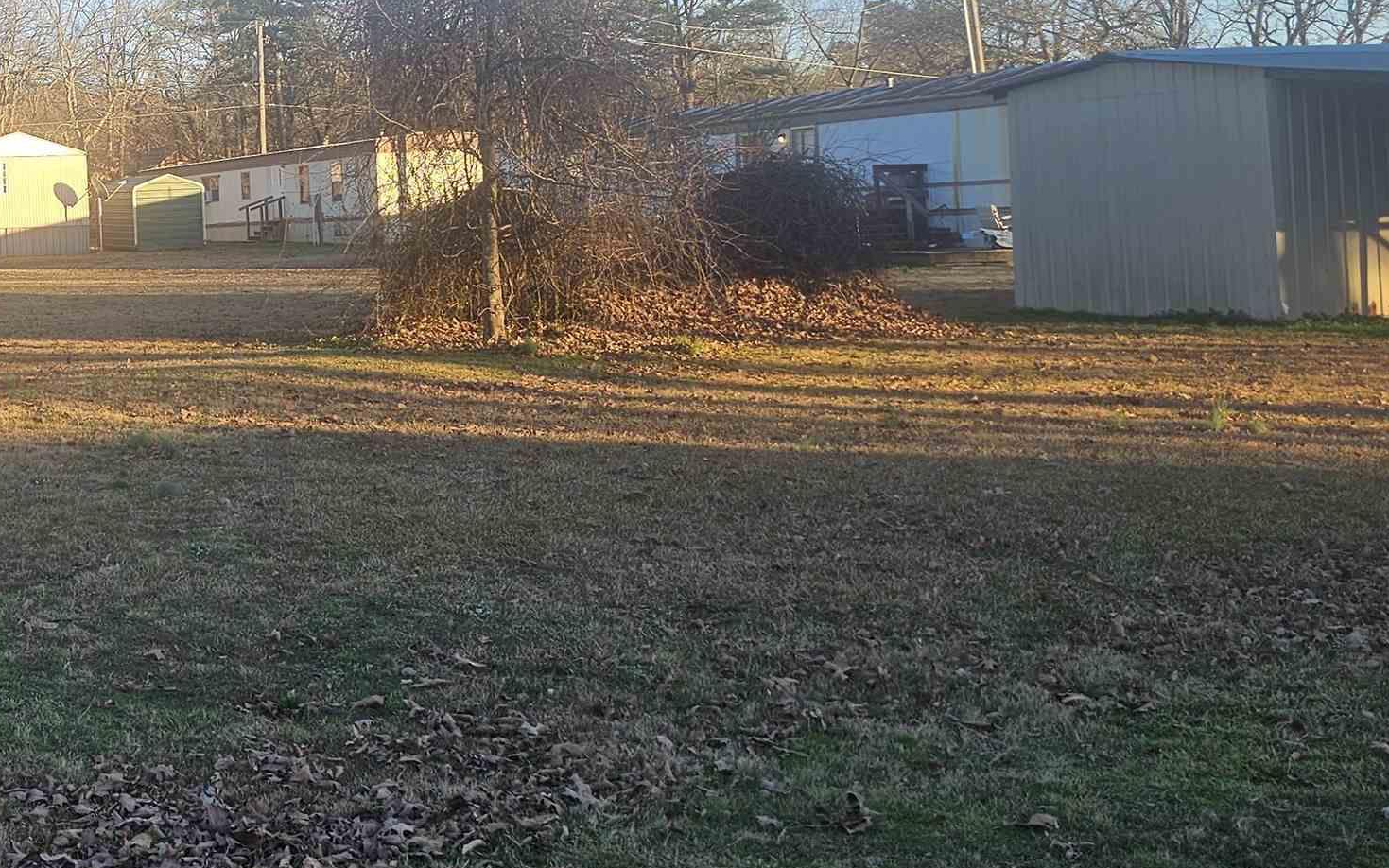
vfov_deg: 25.0
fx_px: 1931
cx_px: -54
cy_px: 194
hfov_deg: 35.2
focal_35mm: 51
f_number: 1.7
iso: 10
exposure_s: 1/150
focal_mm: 6.3
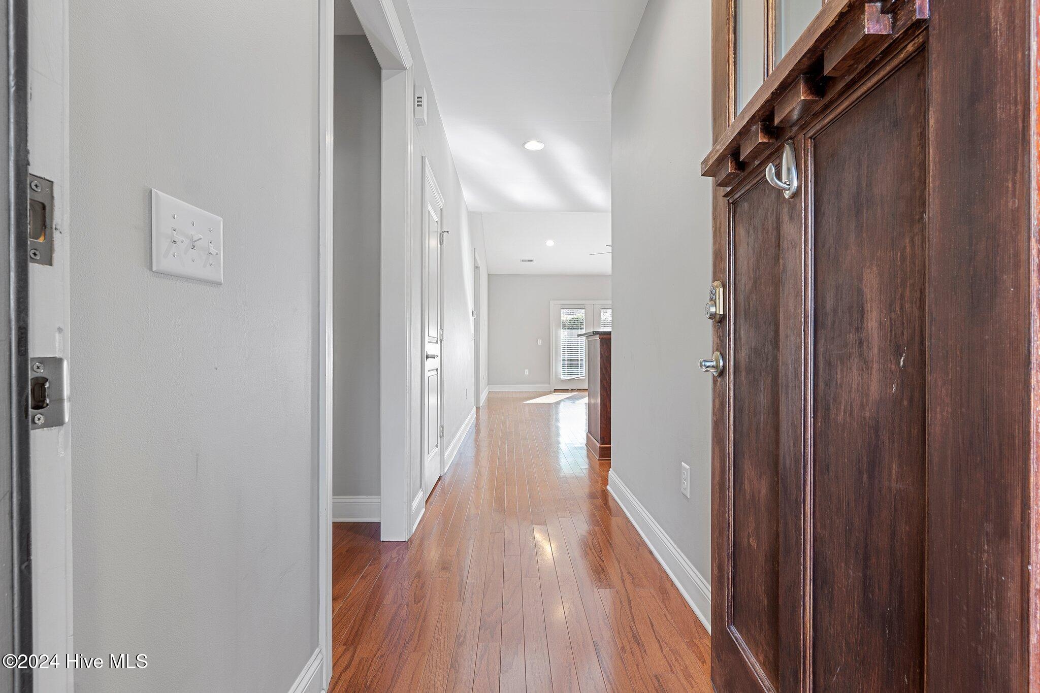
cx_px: 520
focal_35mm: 16
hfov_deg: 96.7
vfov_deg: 73.7
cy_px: 346
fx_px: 462
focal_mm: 11
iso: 50
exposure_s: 2
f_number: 8
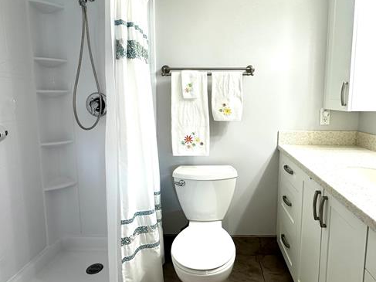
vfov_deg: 58.8
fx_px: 250
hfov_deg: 73.7
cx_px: 209
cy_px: 129
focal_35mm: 23
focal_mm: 2.22
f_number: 2.2
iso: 250
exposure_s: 1/60
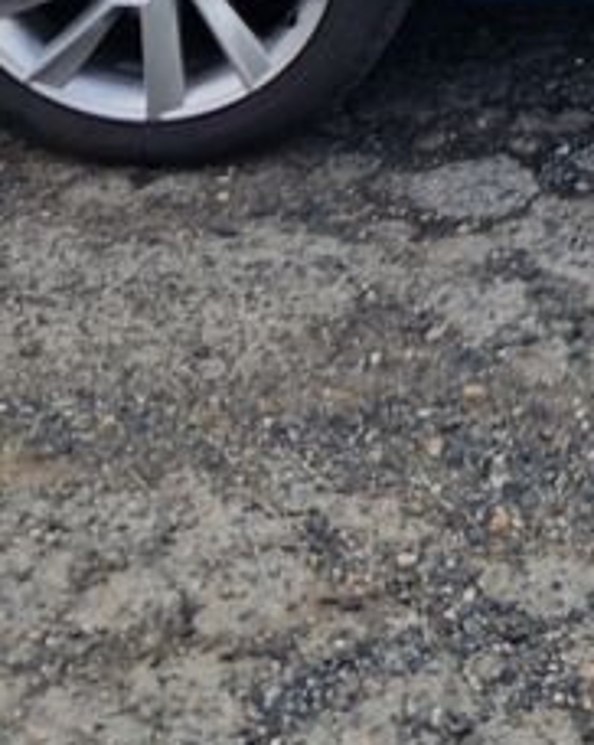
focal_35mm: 101
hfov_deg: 13.3
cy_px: -386
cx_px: 1142
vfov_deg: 17.1
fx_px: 2222
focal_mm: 5.4
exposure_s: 1/1188
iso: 50
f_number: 1.8
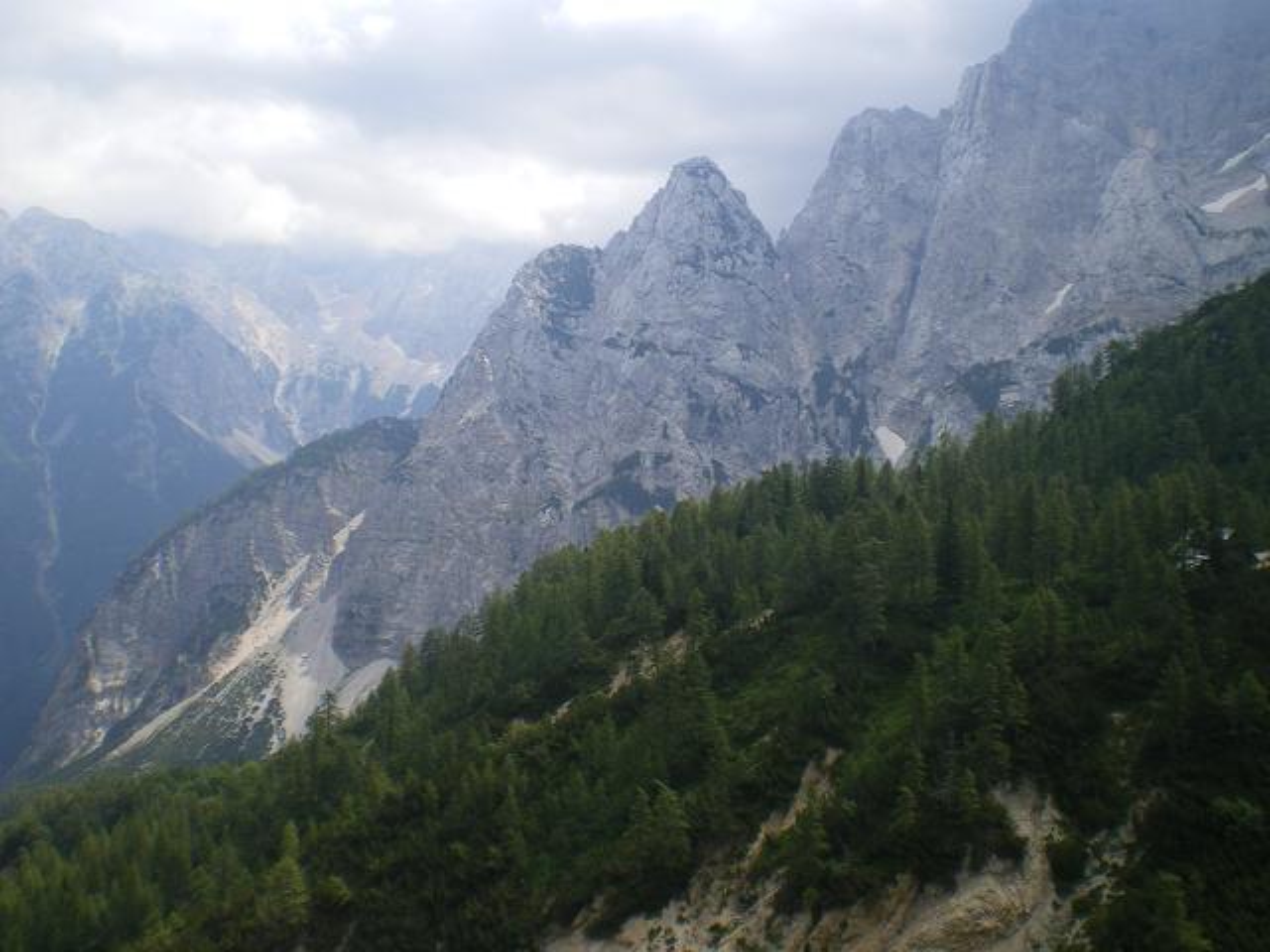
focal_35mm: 38
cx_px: 635
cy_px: 476
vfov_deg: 37.7
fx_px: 1394
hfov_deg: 49.0
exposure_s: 1/320
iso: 64
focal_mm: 6.3
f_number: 4.6
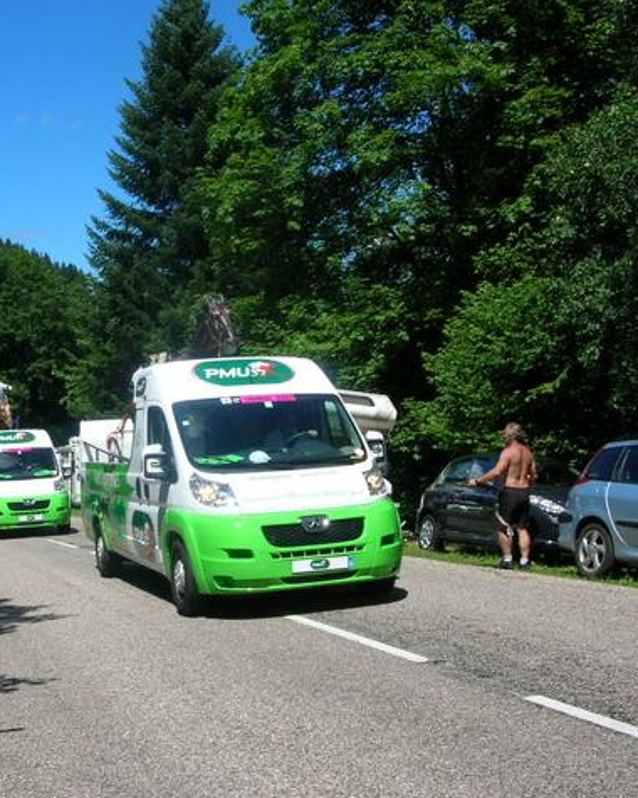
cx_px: 213
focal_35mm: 46
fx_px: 1086
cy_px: 398
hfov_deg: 32.5
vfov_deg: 40.3
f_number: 5.6
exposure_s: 1/326
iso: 50
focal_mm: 5.8
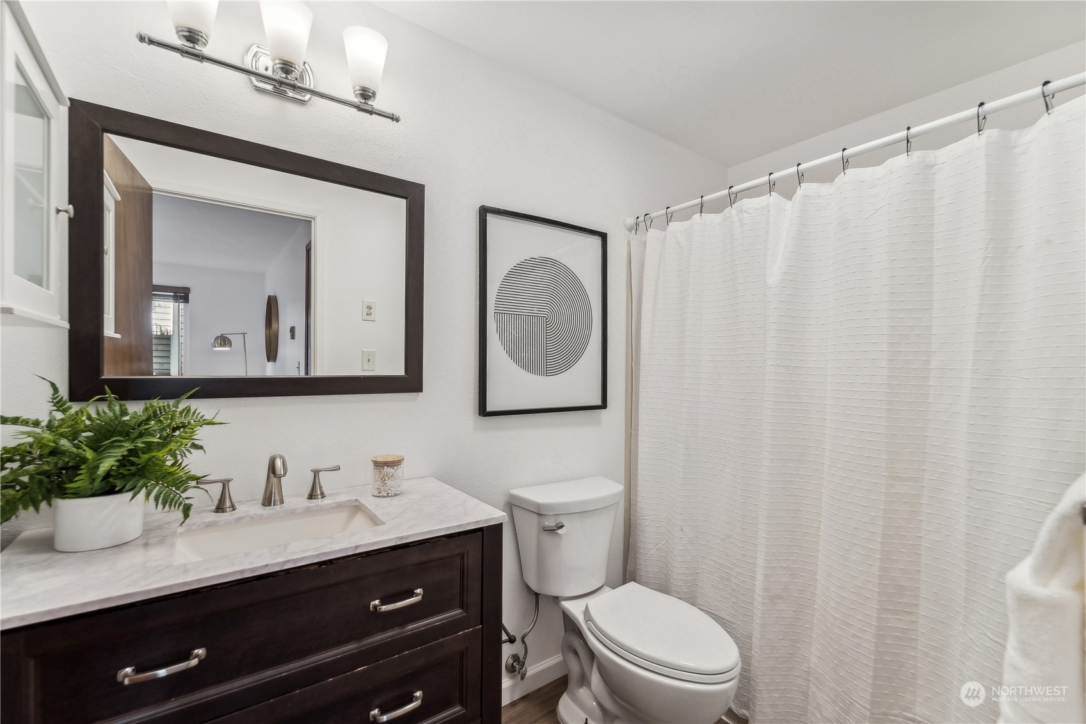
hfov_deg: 104.3
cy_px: 362
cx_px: 543
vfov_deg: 81.2
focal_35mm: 14
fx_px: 422
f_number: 8
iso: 100
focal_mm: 14
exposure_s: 1/13
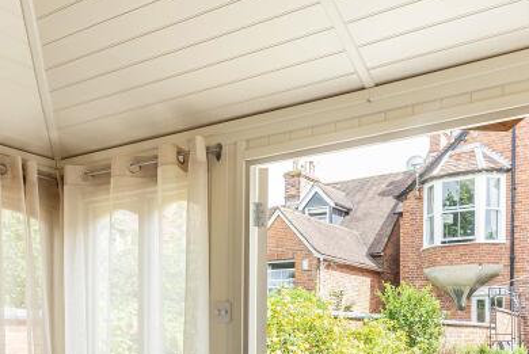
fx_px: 618
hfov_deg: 46.3
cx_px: 250
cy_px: 349
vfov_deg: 29.9
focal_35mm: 42
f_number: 8
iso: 500
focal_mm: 16
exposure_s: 1/250
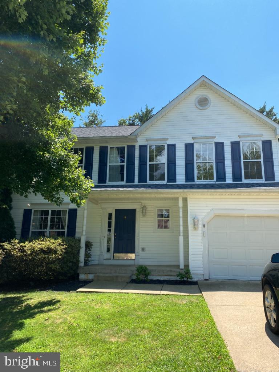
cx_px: 140
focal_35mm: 26
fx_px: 279
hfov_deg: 53.1
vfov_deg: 67.3
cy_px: 186
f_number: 1.8
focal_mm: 4.25
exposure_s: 1/1866
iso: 32
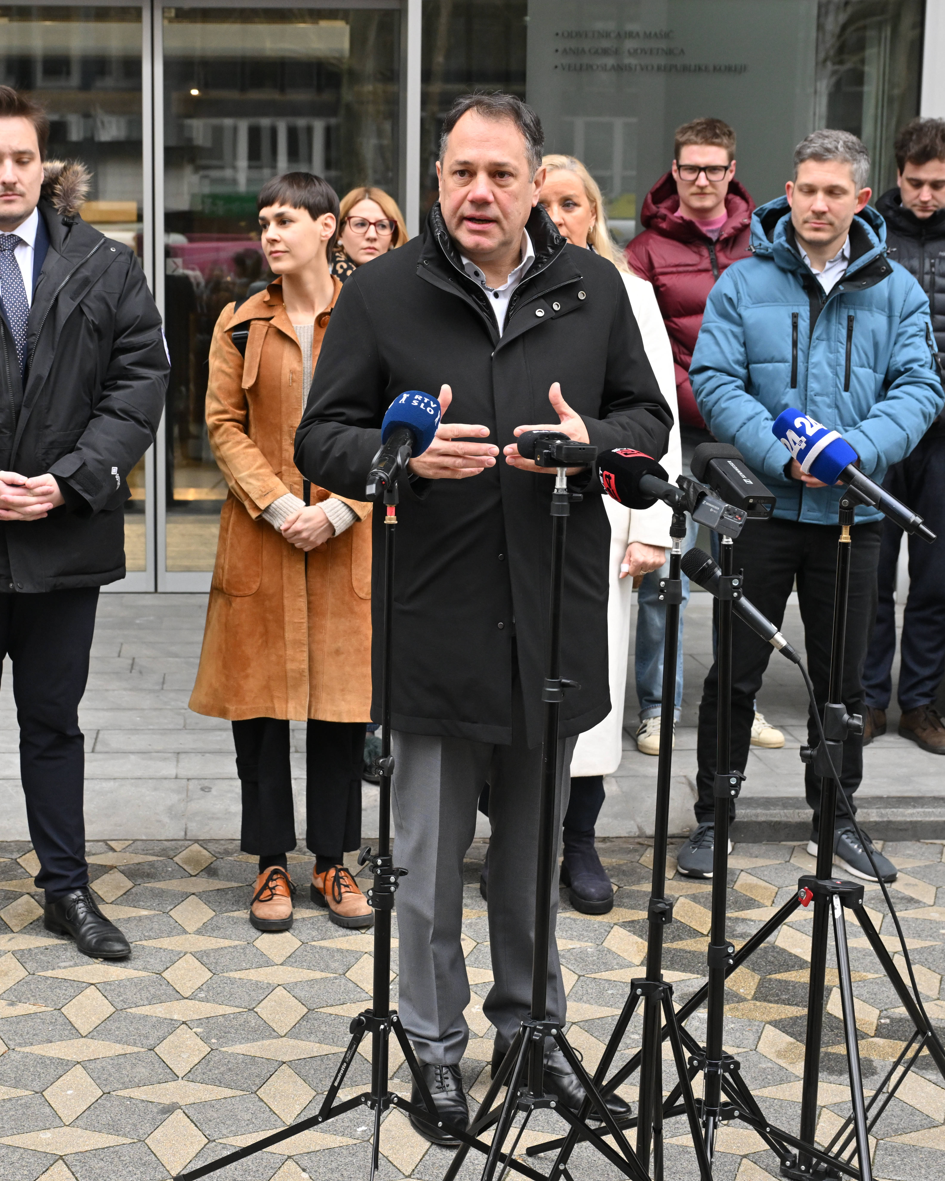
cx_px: 312
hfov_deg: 27.4
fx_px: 1923
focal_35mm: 55
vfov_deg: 34.2
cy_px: 590
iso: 1250
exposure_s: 1/200
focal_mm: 39
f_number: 5.6
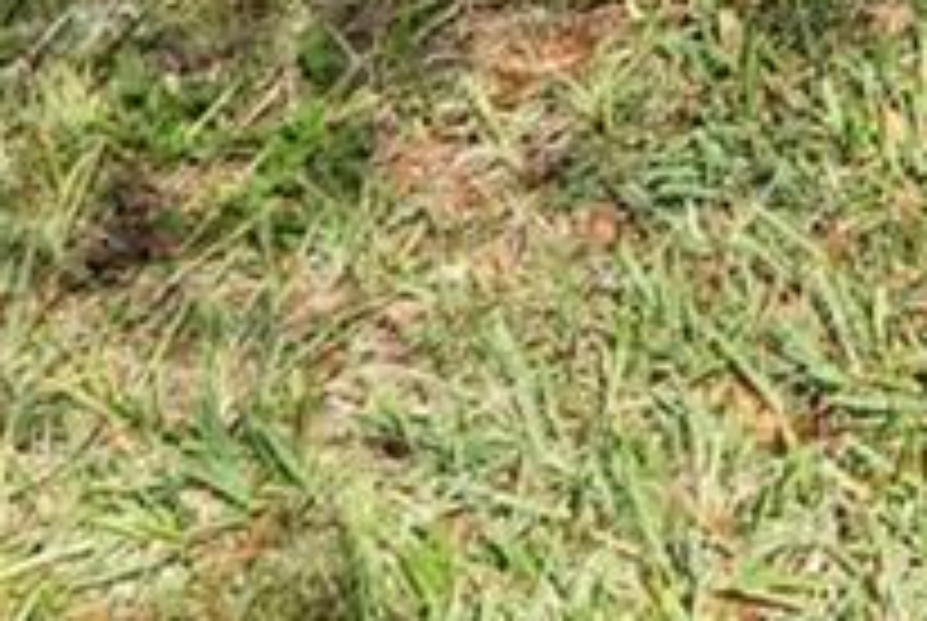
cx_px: 2196
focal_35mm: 124
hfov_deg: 12.8
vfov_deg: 7.9
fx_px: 3198
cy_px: -1724
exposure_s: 1/50
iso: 250
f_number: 9
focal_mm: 16
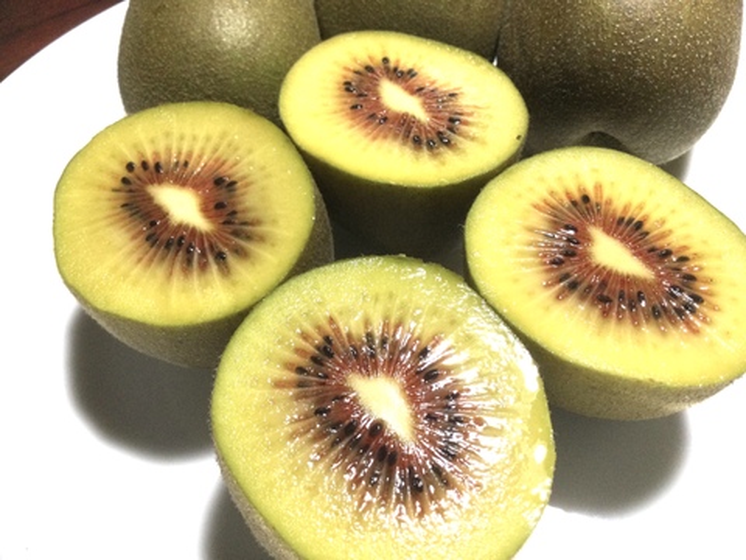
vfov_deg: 45.4
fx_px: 668
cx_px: 373
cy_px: 280
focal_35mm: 31
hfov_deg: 58.4
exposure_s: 1/33
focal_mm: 3.3
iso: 64
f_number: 2.4
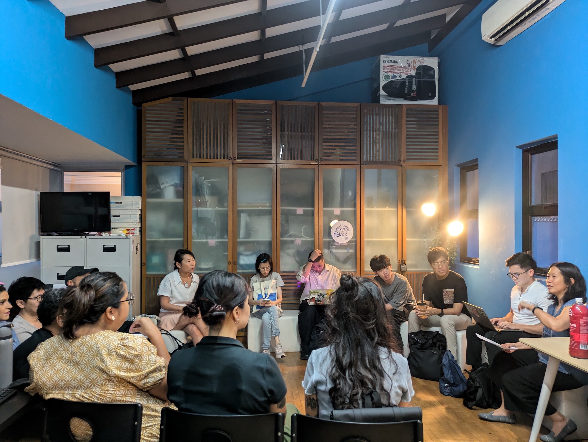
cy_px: 221
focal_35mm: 25
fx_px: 425
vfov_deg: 54.9
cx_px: 294
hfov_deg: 69.4
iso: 646
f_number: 1.89
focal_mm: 5.43
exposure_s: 1/25
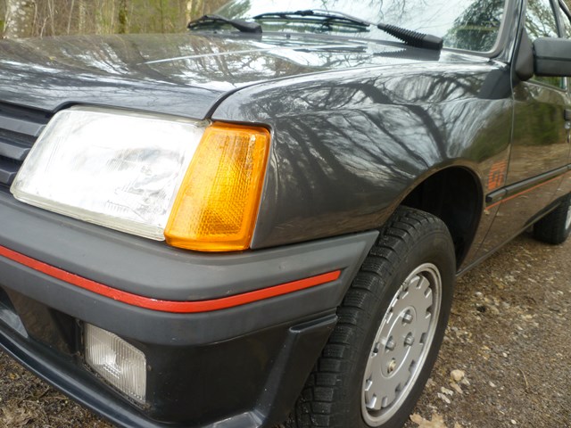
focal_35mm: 29
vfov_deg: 48.2
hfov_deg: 61.7
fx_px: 478
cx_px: 286
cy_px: 214
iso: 80
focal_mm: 5.2
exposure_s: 1/60
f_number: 3.3
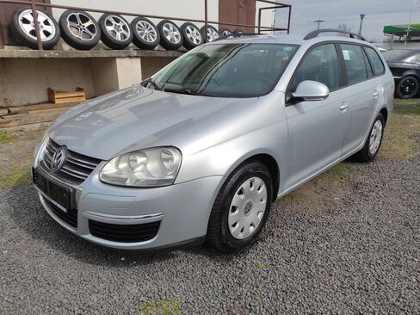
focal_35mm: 25
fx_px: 303
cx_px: 210
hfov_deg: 69.4
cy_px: 158
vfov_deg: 54.9
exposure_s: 1/3365
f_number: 1.89
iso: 100
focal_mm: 5.43
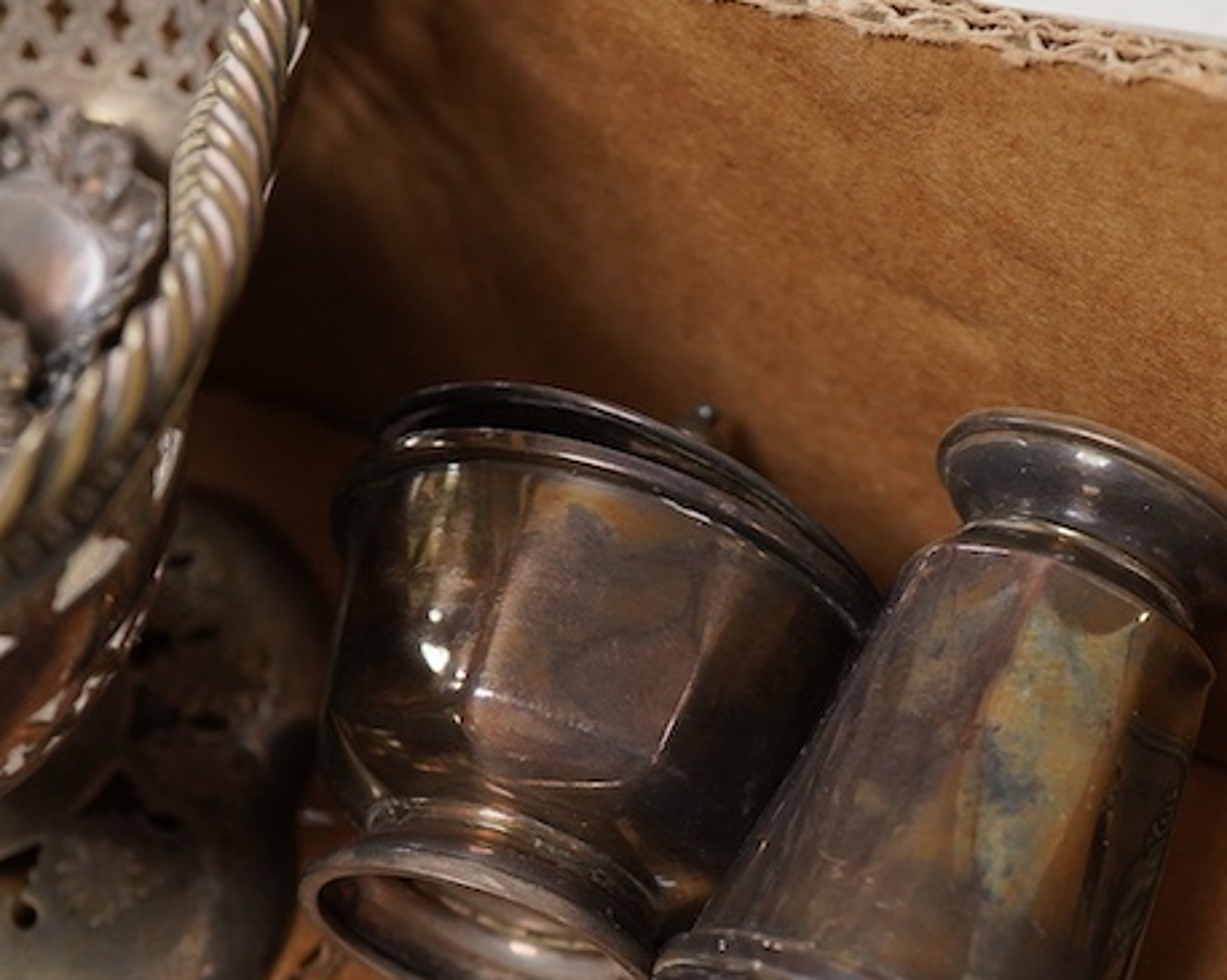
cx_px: 689
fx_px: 3013
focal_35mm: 83
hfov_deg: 23.0
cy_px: 768
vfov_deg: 18.3
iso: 1250
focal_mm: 30
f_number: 8
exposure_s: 1/125
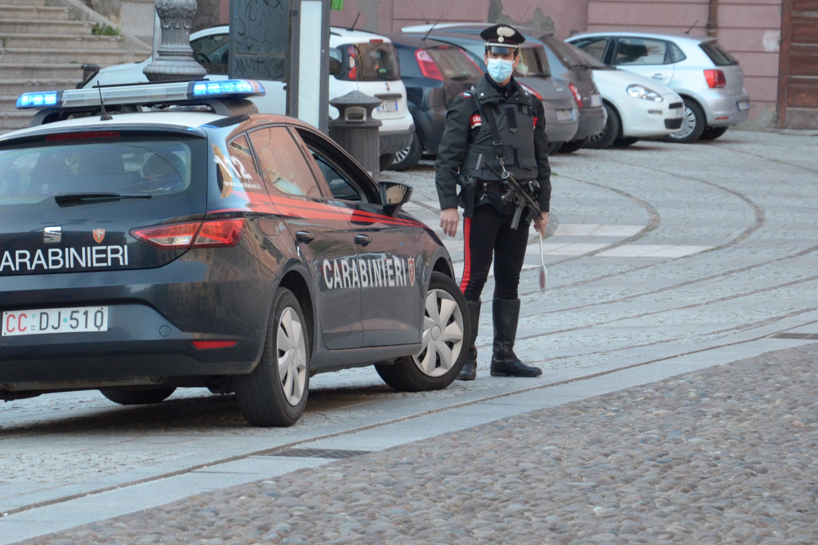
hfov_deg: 10.3
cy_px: 158
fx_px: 4521
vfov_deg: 6.9
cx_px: 225
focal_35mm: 199
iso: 1600
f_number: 7.1
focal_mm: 90
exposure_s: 1/125
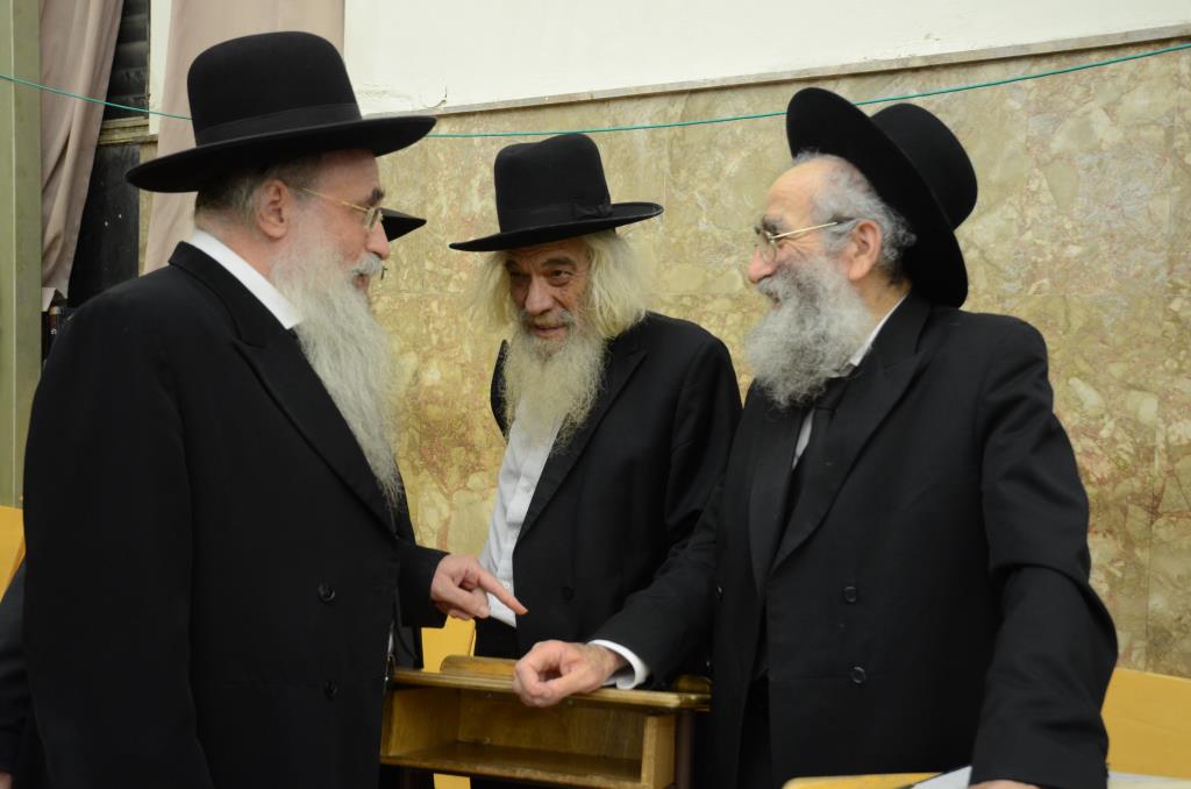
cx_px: 596
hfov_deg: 51.4
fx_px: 1238
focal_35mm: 38
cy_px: 394
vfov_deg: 35.3
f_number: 5
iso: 1000
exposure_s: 1/125
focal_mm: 25
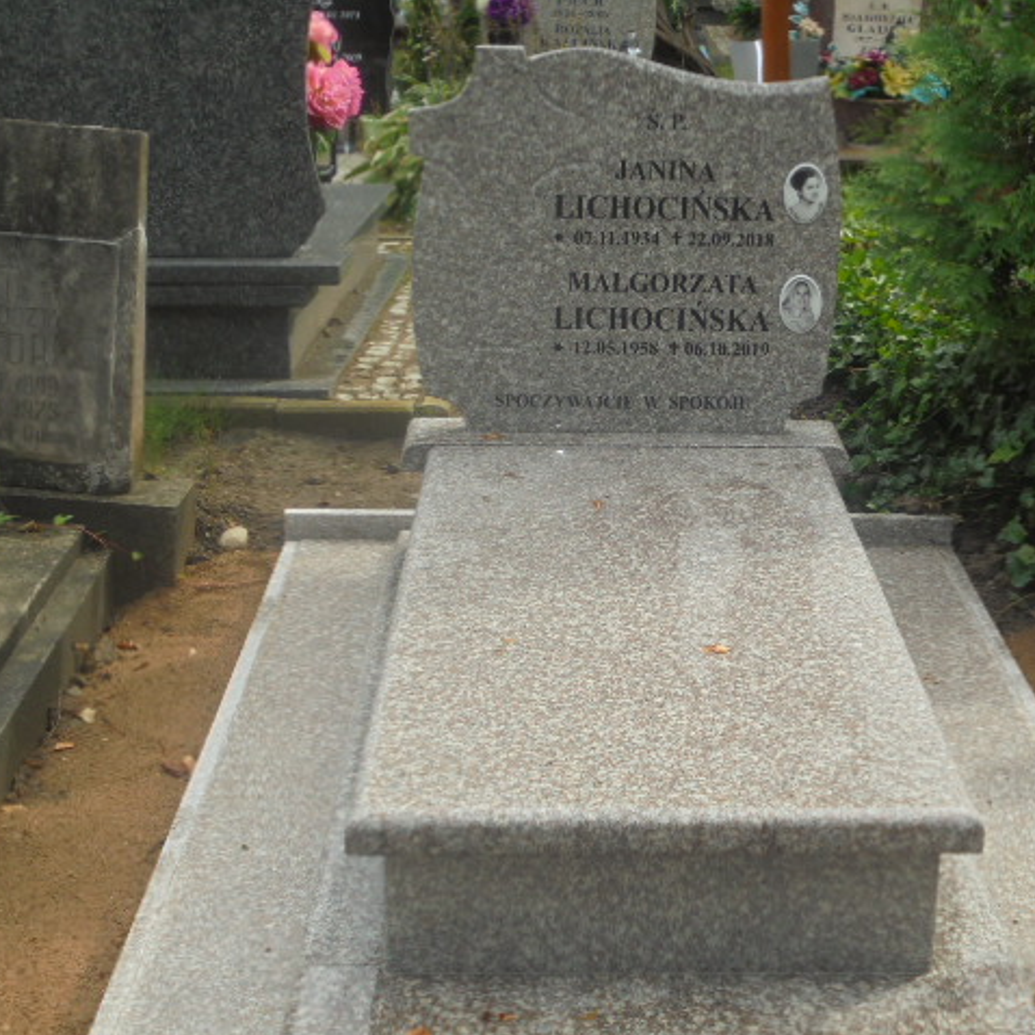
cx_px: 665
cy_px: 518
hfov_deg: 29.4
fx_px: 1962
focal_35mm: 58
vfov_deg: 29.6
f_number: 4.8
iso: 100
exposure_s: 1/200
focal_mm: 8.9
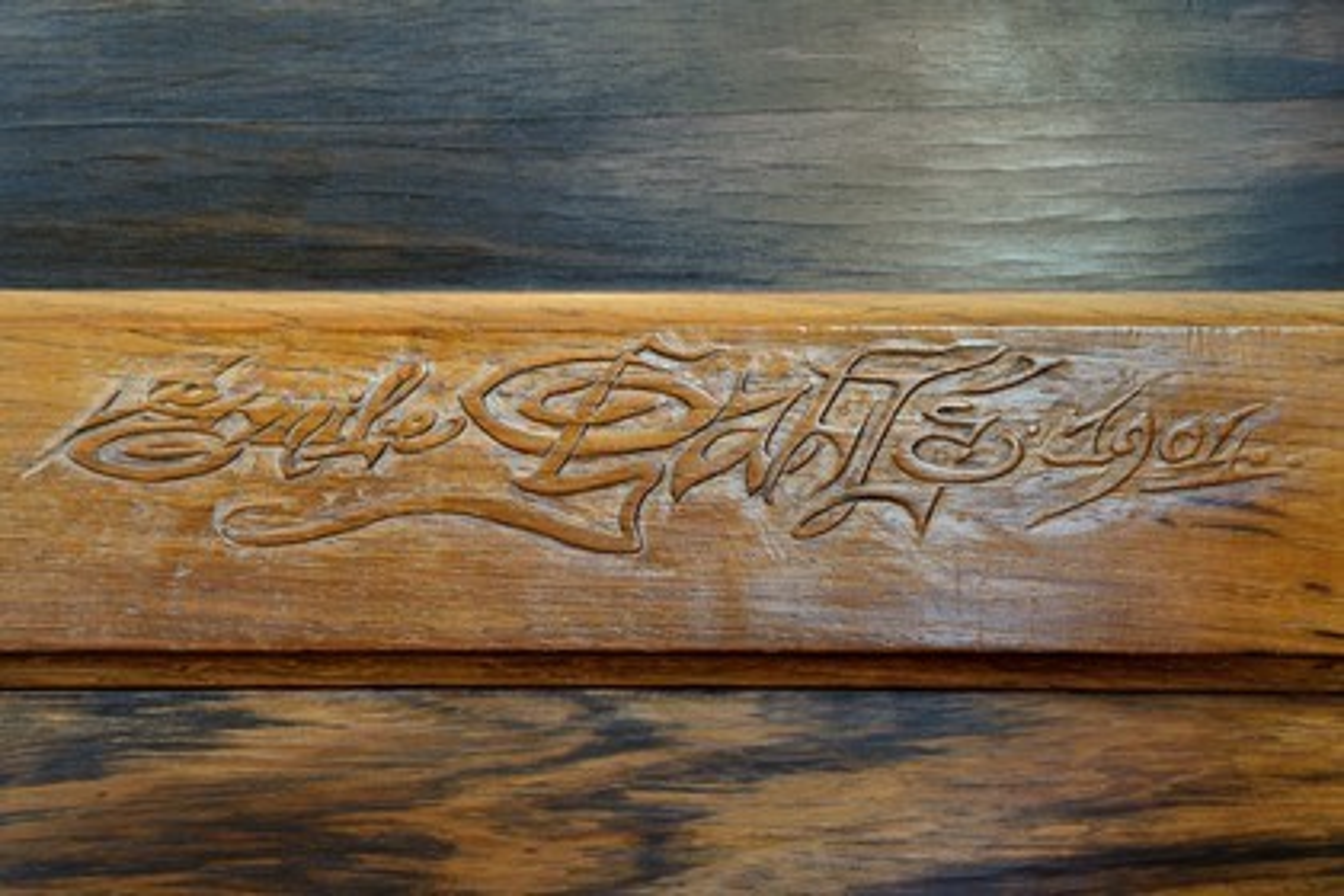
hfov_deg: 34.5
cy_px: 448
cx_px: 672
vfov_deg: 23.4
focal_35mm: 58
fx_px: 2165
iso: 1600
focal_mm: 58
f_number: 5.6
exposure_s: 1/15
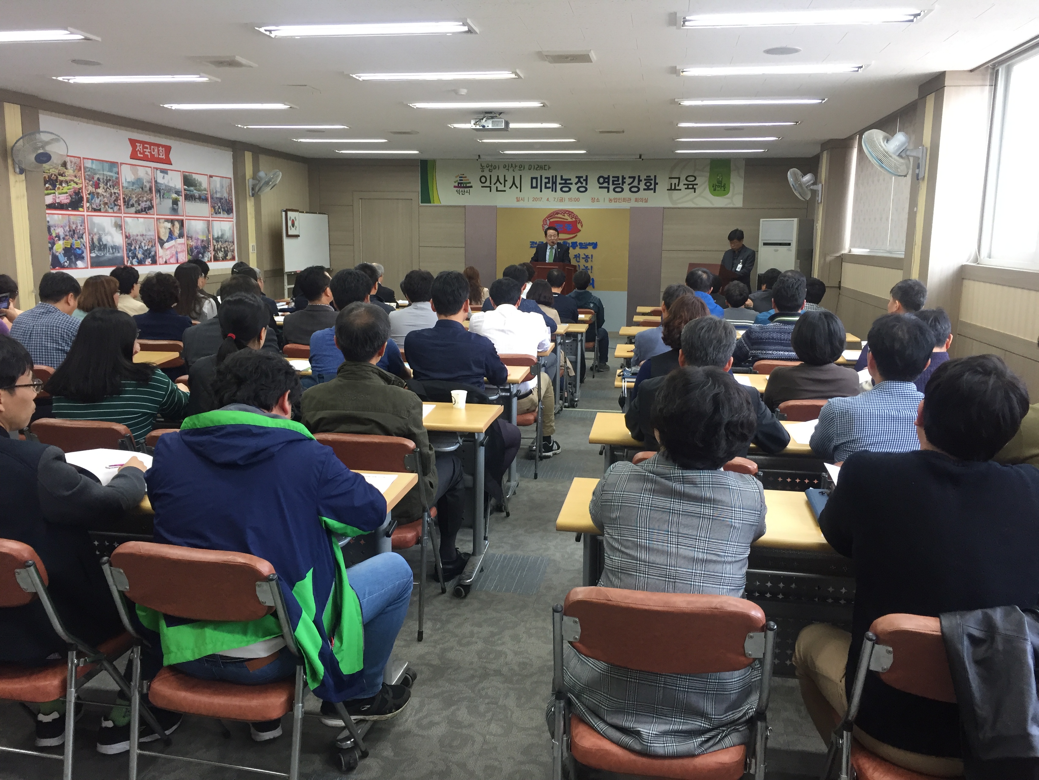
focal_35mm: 29
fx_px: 870
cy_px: 390
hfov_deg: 61.7
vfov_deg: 48.2
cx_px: 520
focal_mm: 4.15
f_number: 2.2
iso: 40
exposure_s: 1/30
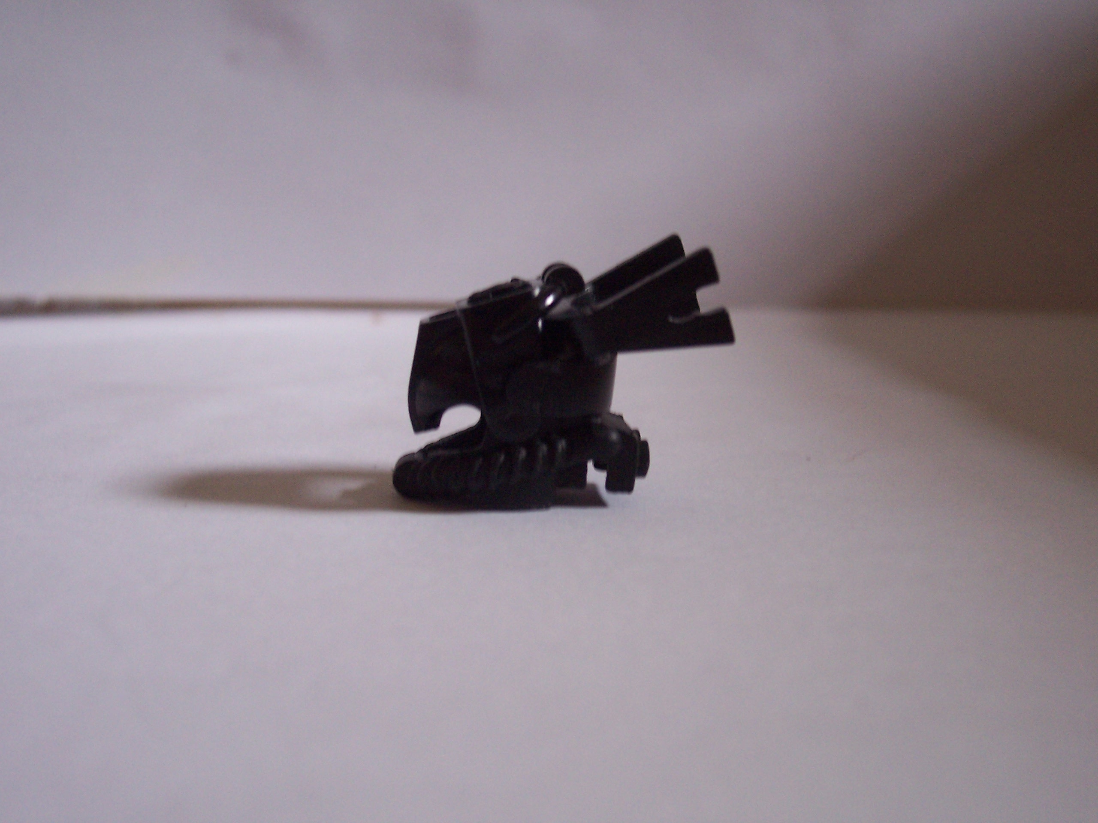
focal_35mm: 42
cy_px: 412
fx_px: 1332
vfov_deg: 34.3
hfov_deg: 44.8
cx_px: 549
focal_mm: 7
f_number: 3
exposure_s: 1/20
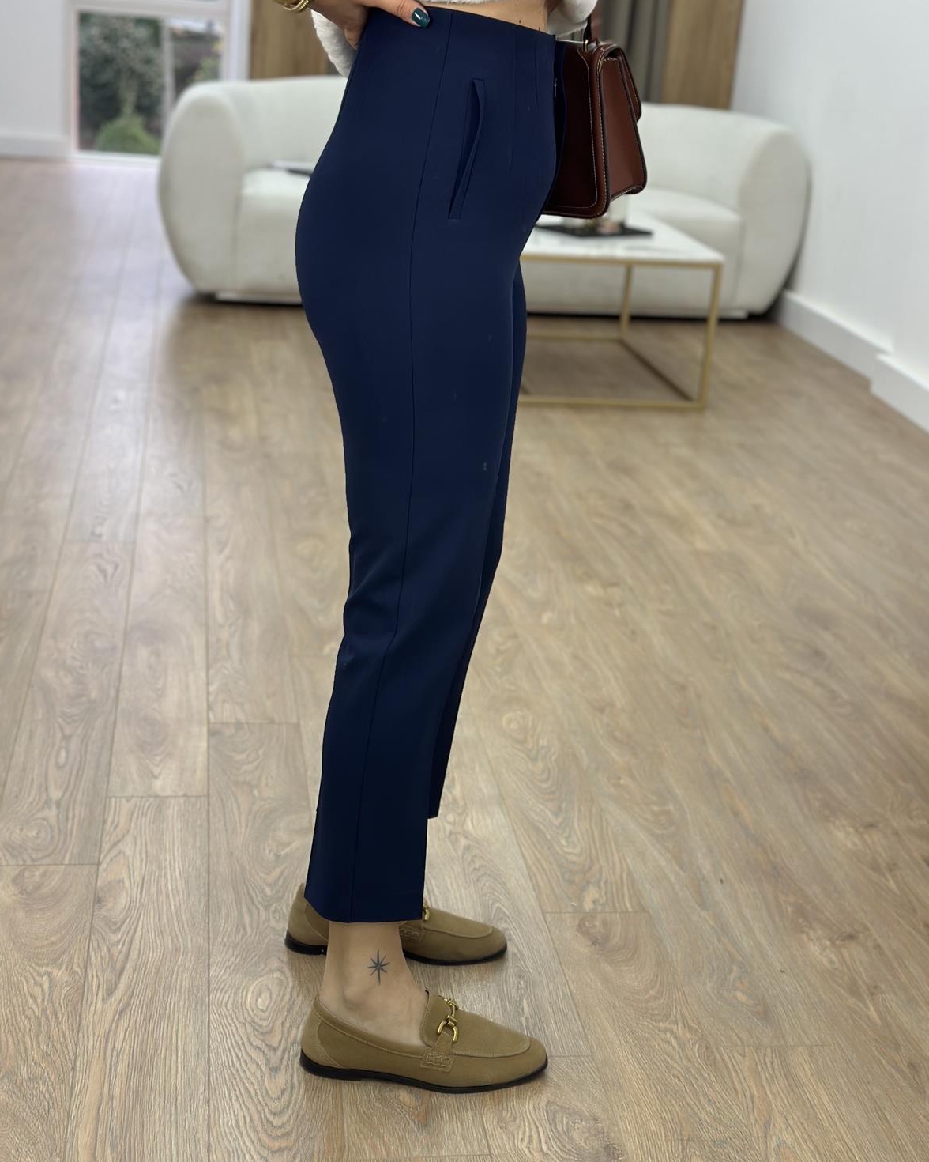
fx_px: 1753
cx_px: 469
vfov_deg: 36.6
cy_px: 542
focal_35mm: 51
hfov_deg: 29.7
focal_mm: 6.86
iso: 125
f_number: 1.78
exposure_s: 1/100
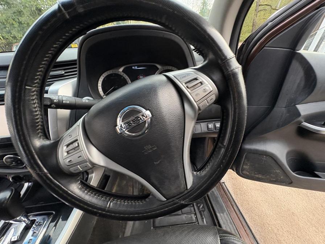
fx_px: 131
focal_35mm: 14
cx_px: 162
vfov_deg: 85.7
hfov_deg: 102.1
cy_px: 122
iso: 200
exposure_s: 1/84
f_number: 2.2
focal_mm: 2.22
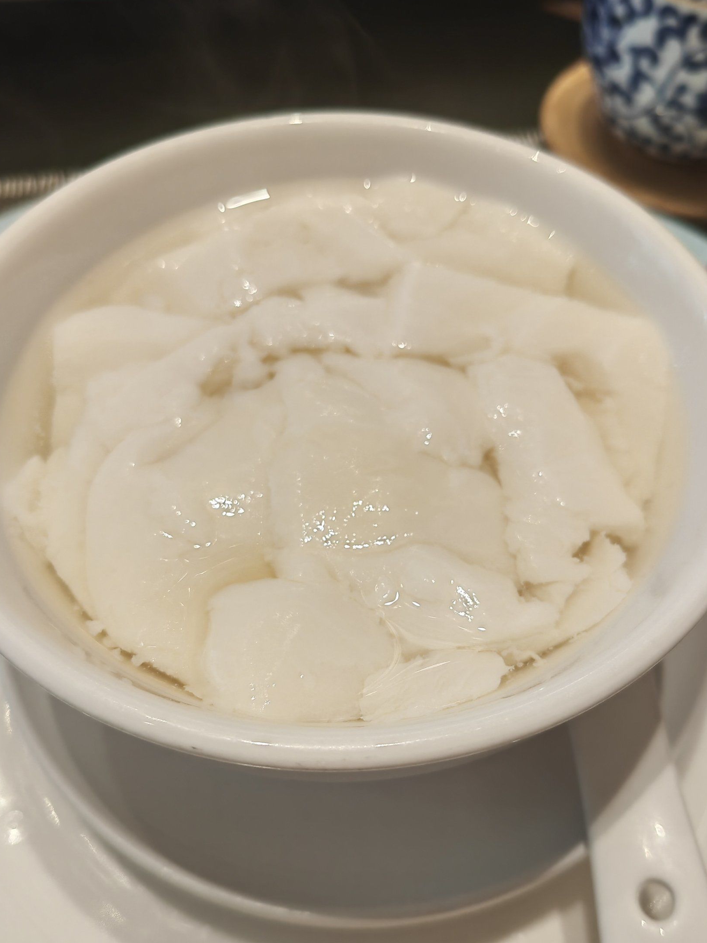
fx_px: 926
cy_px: 521
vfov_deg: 53.9
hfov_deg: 41.8
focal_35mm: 34
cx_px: 363
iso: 100
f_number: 1.8
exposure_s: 1/100
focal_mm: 5.54
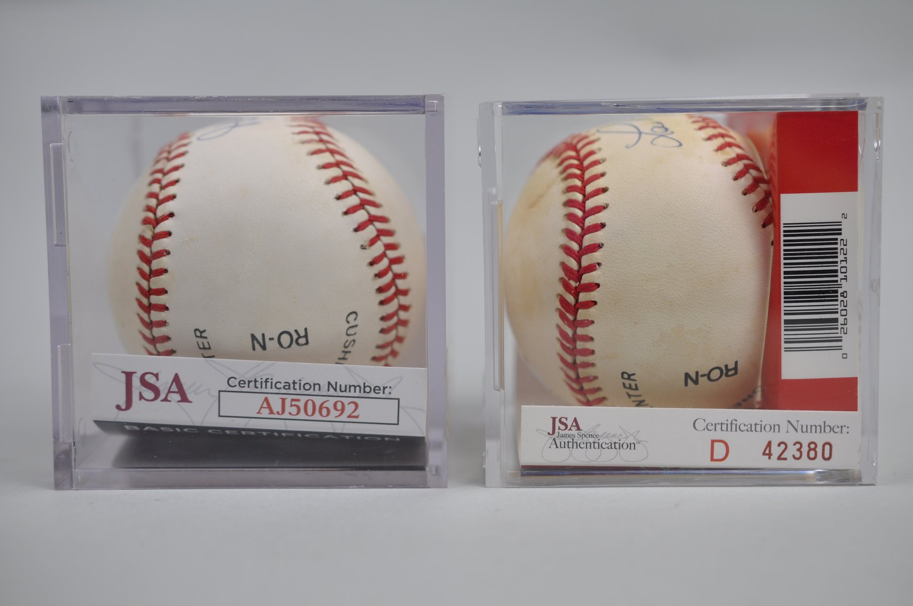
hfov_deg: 33.4
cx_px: 456
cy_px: 303
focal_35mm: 60
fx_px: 1520
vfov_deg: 22.6
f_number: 4.5
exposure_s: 1/80
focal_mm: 40
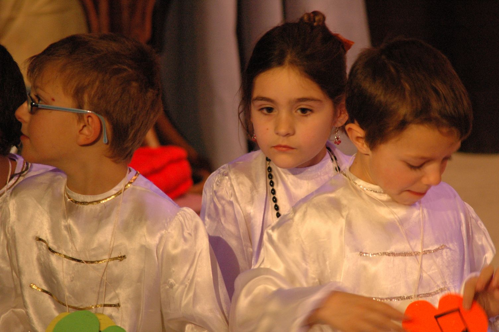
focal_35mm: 330
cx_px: 250
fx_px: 4570
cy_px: 166
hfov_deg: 6.2
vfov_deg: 4.2
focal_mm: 220
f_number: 5
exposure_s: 1/20
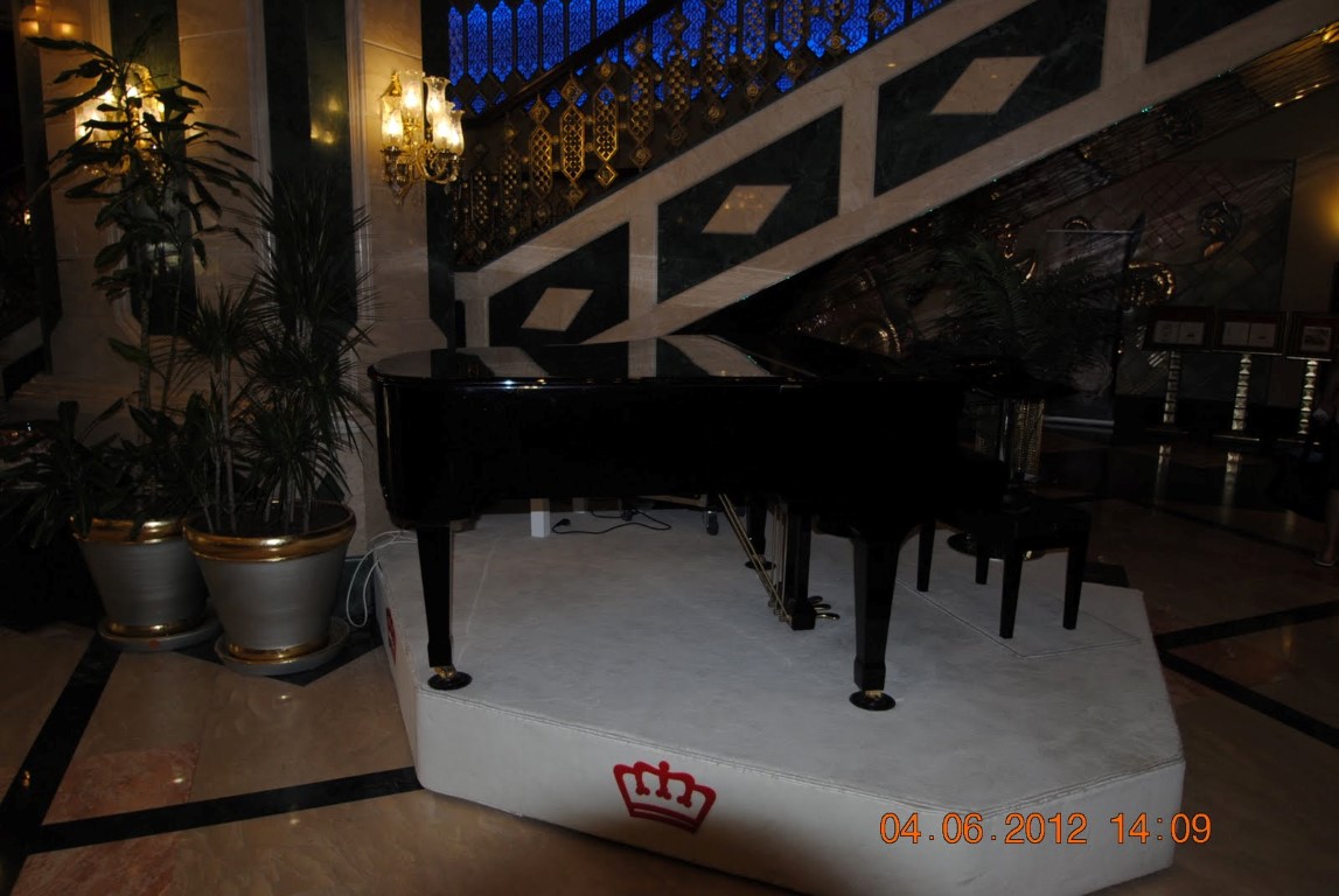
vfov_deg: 53.3
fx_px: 894
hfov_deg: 73.7
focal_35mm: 24
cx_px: 670
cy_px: 448
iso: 200
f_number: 4
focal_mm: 16
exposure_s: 1/60
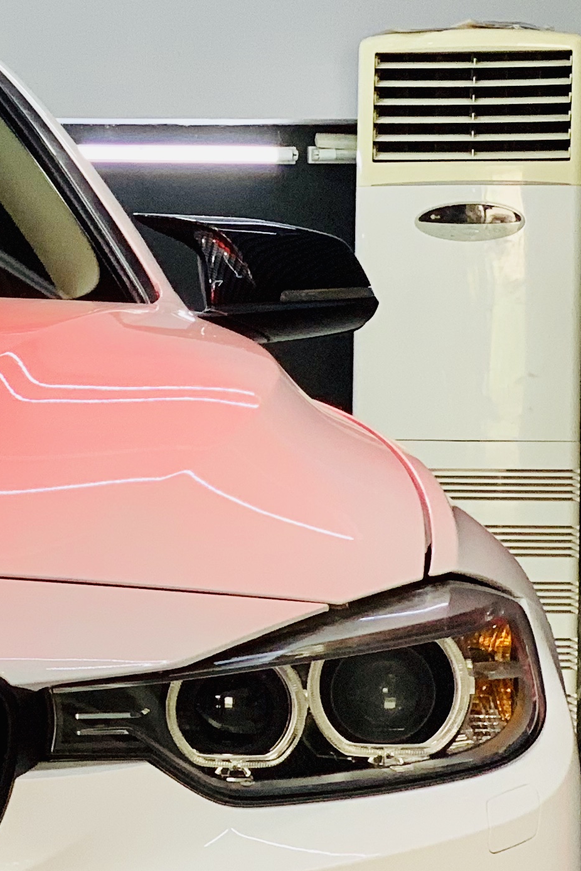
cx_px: -569
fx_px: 3800
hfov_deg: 8.3
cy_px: 478
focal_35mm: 157
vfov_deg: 13.1
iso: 80
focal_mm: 6
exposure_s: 1/100
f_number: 2.4
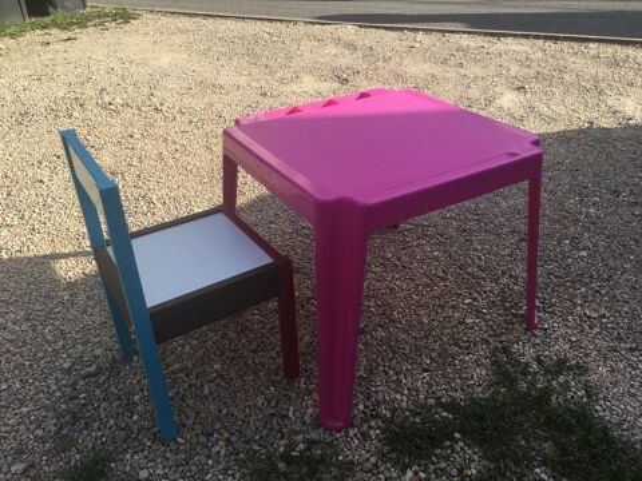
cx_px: 321
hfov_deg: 61.7
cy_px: 240
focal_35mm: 29
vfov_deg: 48.2
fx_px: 538
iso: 25
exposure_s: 1/777
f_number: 2.2
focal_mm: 4.15
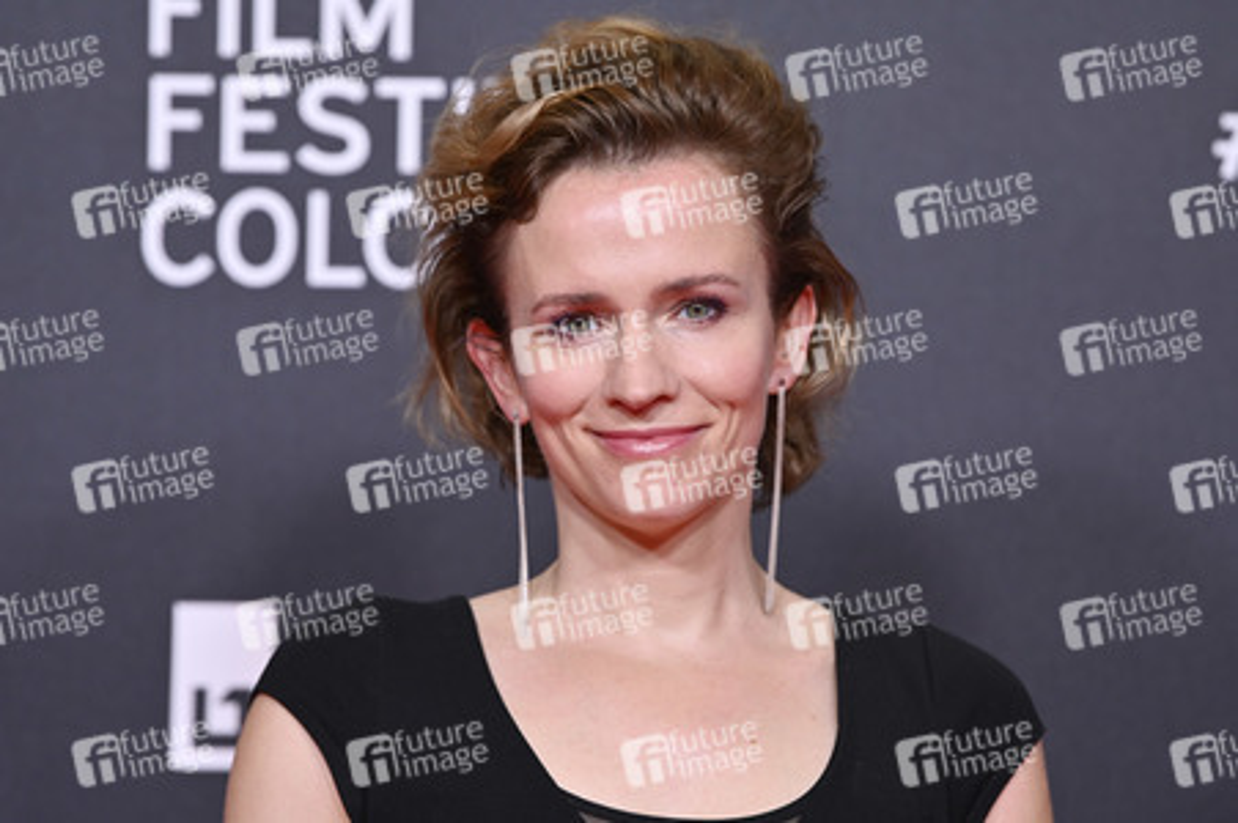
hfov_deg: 10.3
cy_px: 412
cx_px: 619
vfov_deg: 6.9
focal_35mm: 200
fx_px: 6873
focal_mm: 200
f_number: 4
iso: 640
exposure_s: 1/200
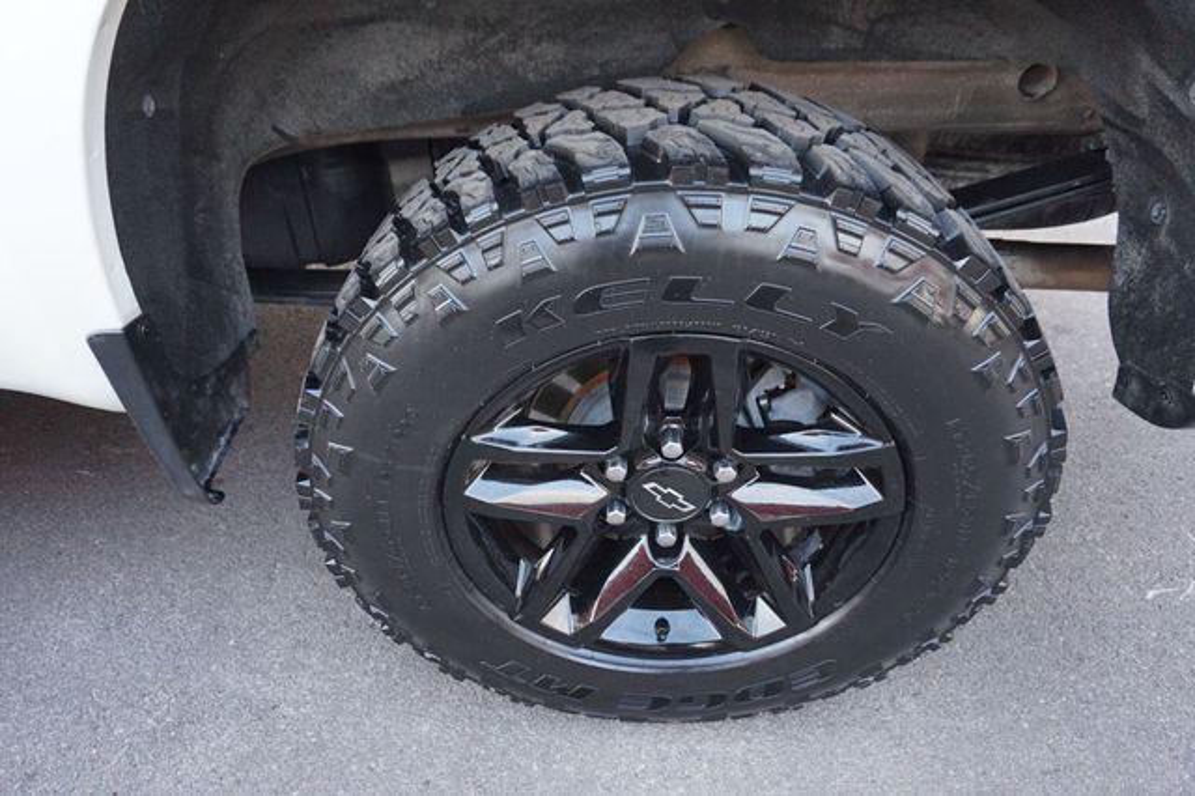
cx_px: 598
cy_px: 398
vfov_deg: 53.1
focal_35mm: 24
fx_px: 796
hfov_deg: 73.8
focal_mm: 16
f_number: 4
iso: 1600
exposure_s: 1/160
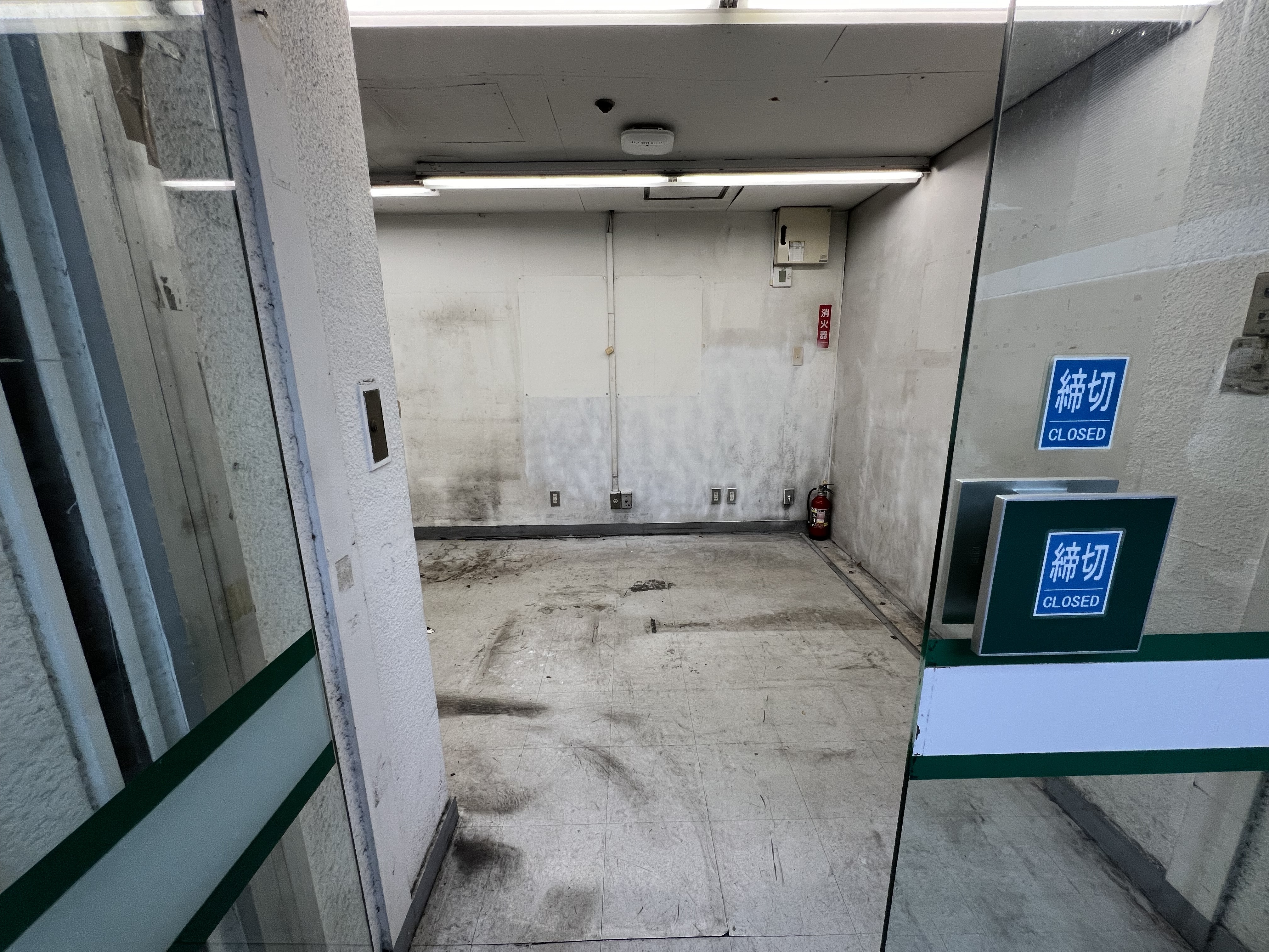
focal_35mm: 13
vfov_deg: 89.9
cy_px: 476
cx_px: 634
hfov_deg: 106.2
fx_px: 477
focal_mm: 1.57
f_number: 1.8
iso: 80
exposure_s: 1/100
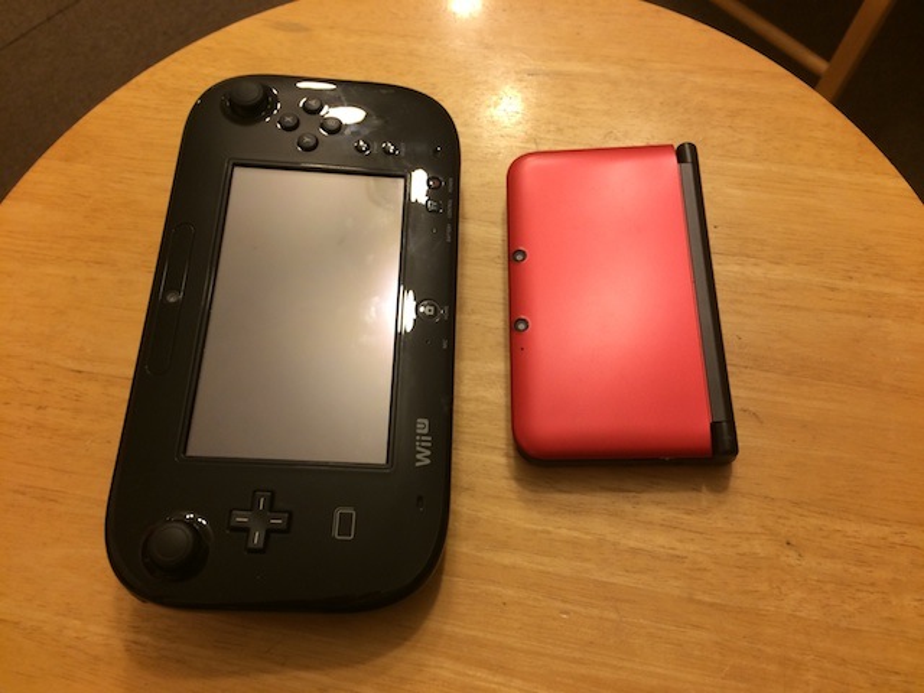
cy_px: 346
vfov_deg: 48.2
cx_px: 462
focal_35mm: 29
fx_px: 774
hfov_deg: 61.7
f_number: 2.2
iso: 125
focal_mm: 4.15
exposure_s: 1/33
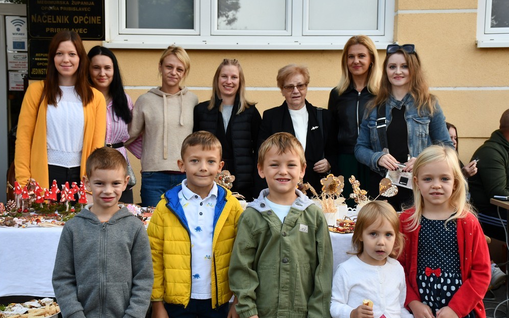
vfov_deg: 25.8
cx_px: 253
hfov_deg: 40.3
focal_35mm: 50
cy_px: 163
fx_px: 694
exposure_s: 1/250
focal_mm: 32
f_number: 5.6
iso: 400
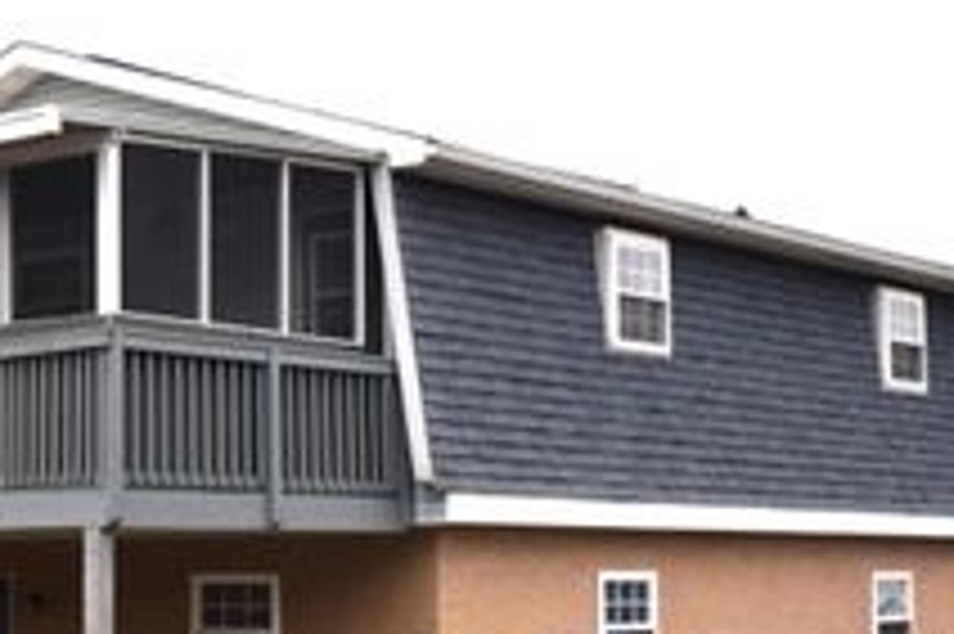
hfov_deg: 23.6
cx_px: 180
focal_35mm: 85
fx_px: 2251
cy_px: 515
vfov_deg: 15.9
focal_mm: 24
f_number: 6.3
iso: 400
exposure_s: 1/160
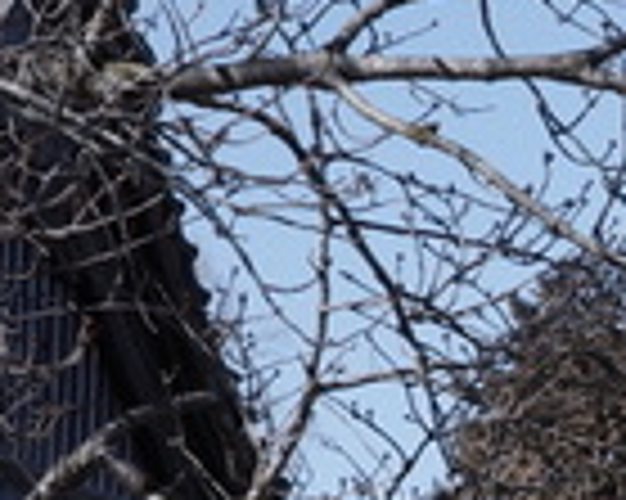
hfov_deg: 6.3
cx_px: 1477
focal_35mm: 293
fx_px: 5425
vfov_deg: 5.2
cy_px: 973
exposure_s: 1/500
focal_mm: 26
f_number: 7.1
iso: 200
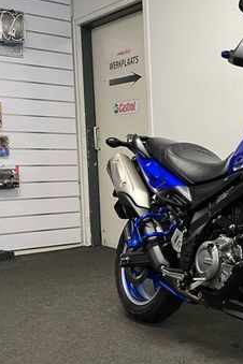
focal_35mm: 51
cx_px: 325
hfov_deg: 23.2
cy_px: 202
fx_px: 516
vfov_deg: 38.8
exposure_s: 1/50
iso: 80
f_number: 1.6
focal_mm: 5.1
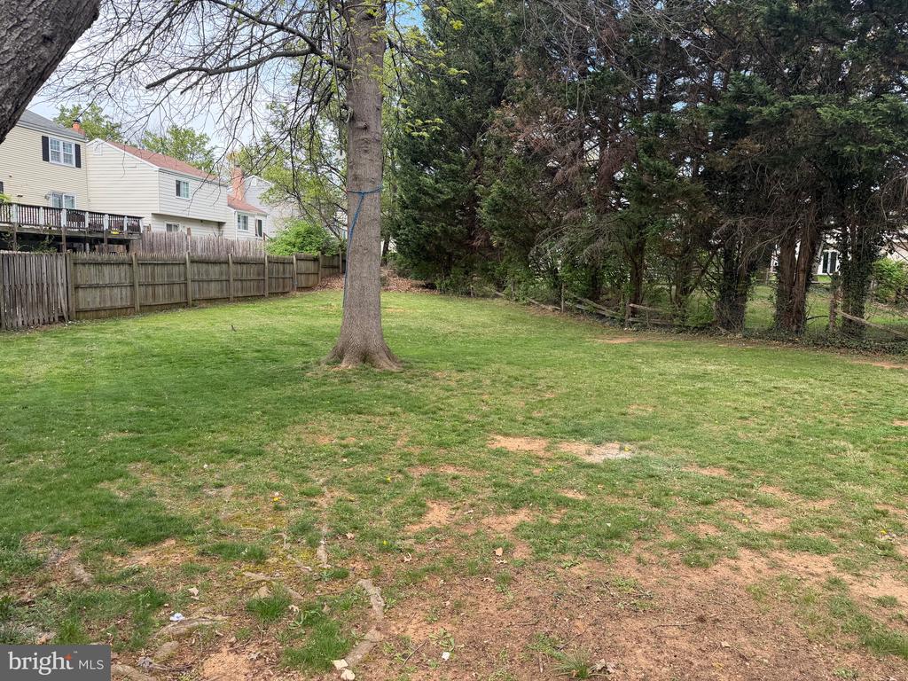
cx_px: 454
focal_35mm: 24
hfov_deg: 71.6
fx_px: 630
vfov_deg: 56.8
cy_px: 340
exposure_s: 1/979
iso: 100
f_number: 1.78
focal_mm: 6.76
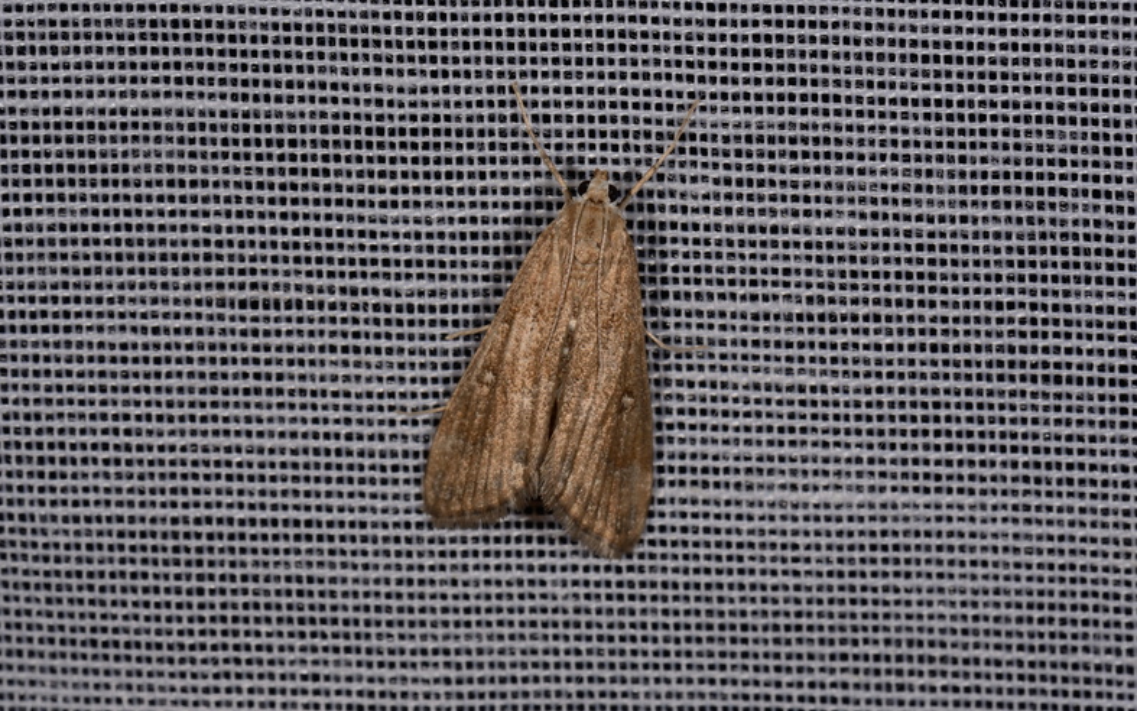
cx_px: 569
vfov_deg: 10.0
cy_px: 374
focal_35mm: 131
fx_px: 4044
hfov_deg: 16.0
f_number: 25
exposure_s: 1/60
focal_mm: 85
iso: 100
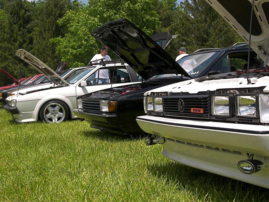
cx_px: 134
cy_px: 101
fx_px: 404
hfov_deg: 36.8
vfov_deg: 28.0
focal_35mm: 52
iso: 50
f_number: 3.6
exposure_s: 1/500
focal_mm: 11
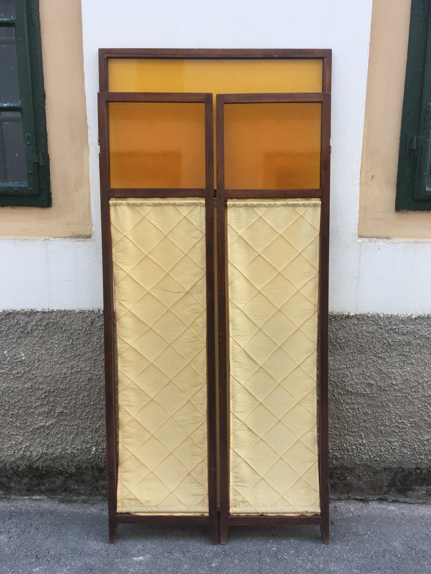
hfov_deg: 46.8
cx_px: 221
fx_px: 498
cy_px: 285
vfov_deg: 60.0
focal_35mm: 30
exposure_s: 1/50
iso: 25
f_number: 2.2
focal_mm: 4.15
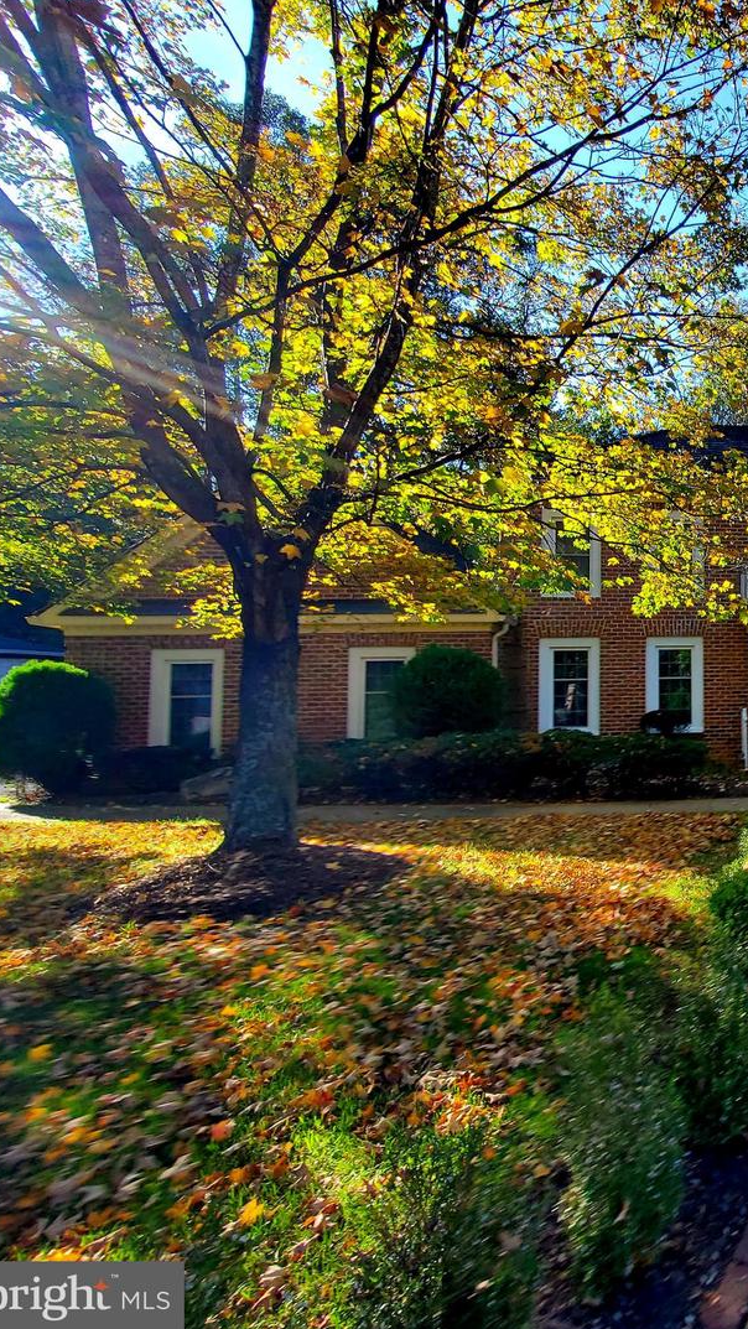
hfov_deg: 42.7
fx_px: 670
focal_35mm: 19
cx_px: 858
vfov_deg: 89.6
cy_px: 664
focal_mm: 1.8
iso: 50
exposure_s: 1/222
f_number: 2.2
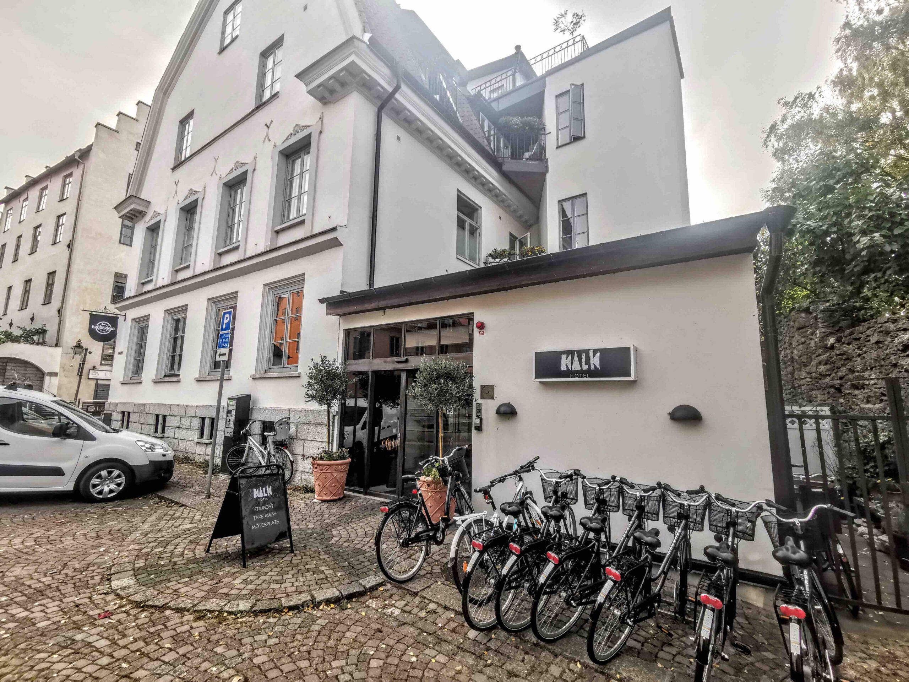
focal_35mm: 16
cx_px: 454
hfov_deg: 94.5
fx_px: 420
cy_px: 341
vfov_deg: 78.1
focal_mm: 2.35
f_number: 2.2
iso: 50
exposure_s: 1/394
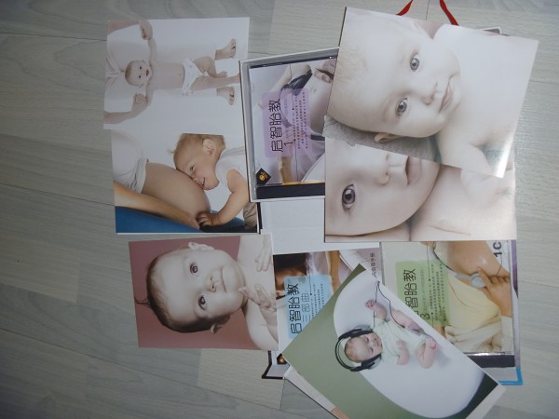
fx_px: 565
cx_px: 280
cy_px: 210
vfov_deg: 40.7
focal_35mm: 35
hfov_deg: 52.6
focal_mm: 6.3
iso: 100
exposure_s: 1/30
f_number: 3.5
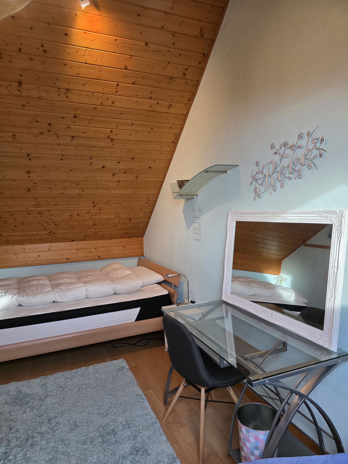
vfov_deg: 73.9
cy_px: 232
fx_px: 308
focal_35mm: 23
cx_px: 174
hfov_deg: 58.9
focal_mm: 6.3
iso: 160
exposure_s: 1/100
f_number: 1.7
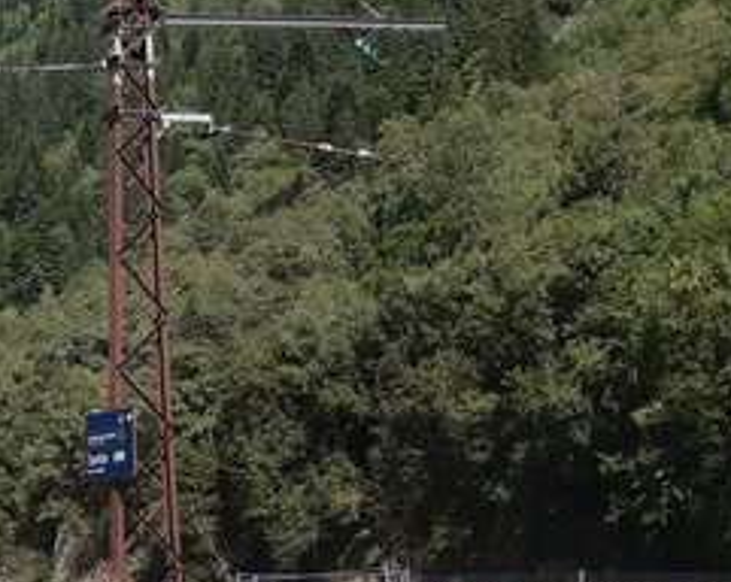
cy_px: 606
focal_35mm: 81
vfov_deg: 18.3
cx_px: -300
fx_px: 1750
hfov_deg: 20.8
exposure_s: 1/1718
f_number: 1.7
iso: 40
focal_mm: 3.92
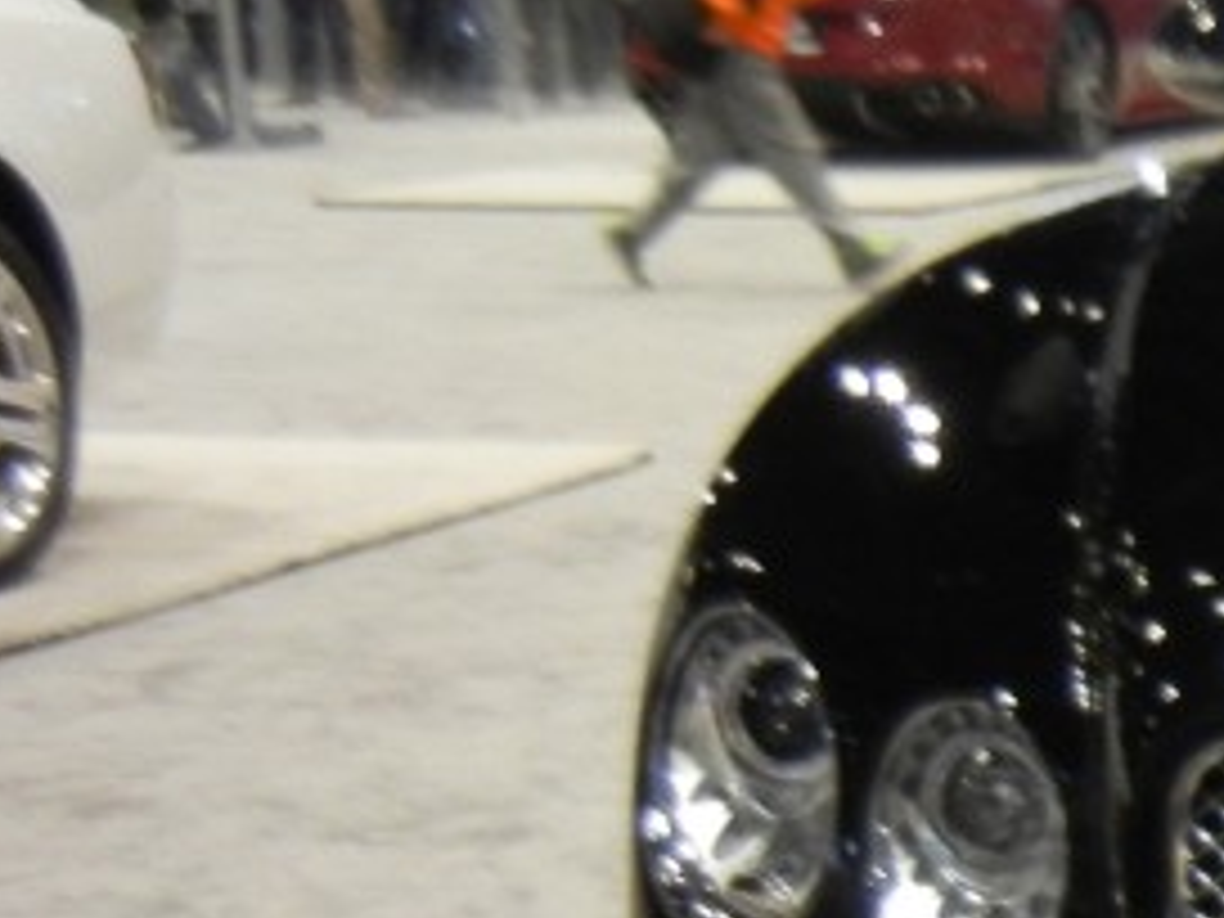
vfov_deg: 12.9
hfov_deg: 15.3
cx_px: 2124
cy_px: 927
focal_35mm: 113
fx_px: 3996
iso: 396
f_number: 3.5
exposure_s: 1/60
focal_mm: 5.4
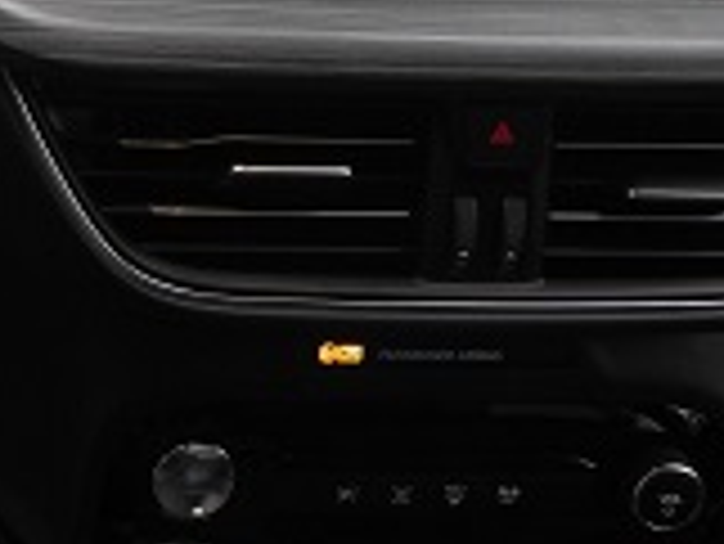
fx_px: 2323
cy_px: -103
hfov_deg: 16.6
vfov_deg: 13.0
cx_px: -247
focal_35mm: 111
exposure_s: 1/50
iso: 100
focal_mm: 6
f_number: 2.8
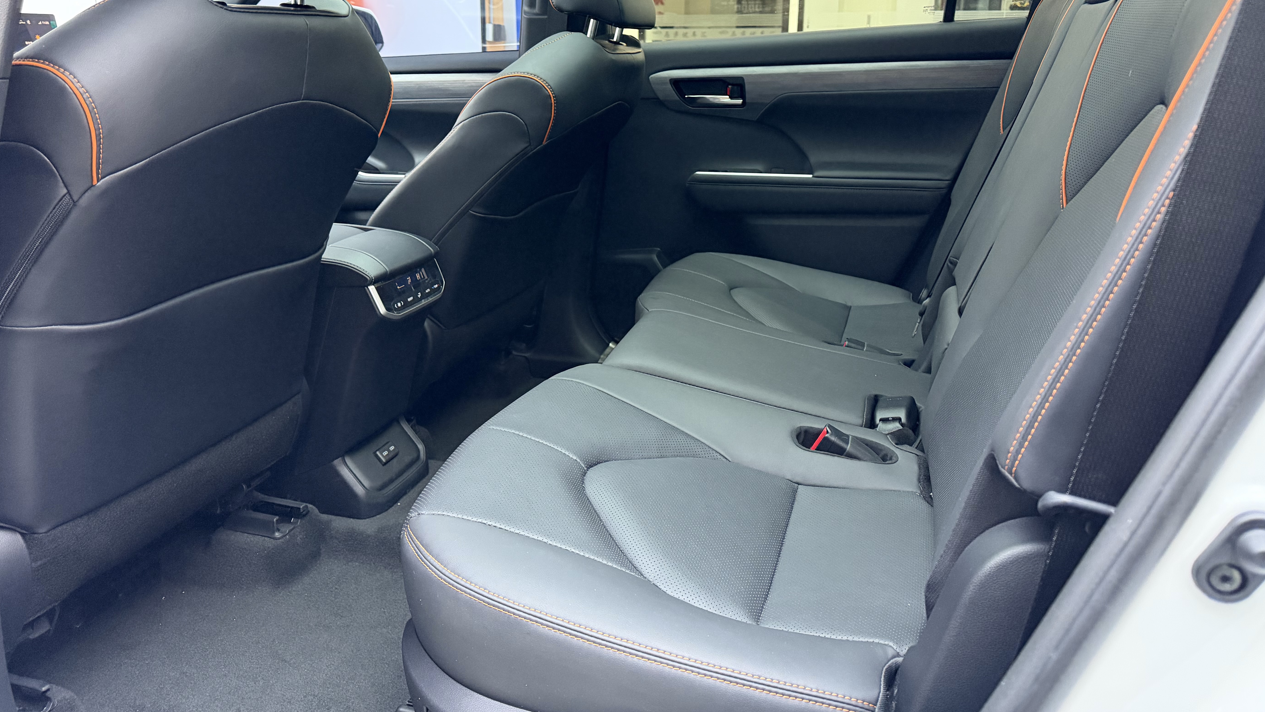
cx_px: 628
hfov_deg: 69.9
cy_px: 226
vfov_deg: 42.2
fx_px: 906
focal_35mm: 27
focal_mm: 6.76
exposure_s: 1/60
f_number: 1.78
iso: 800
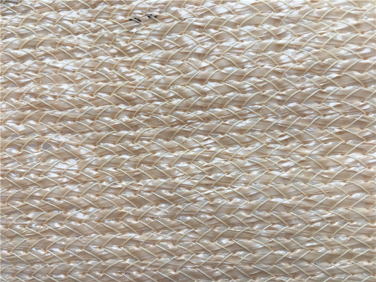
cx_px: 188
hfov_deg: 61.7
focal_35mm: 29
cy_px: 141
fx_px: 315
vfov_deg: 48.2
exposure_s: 1/33
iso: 40
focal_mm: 4.15
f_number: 2.2
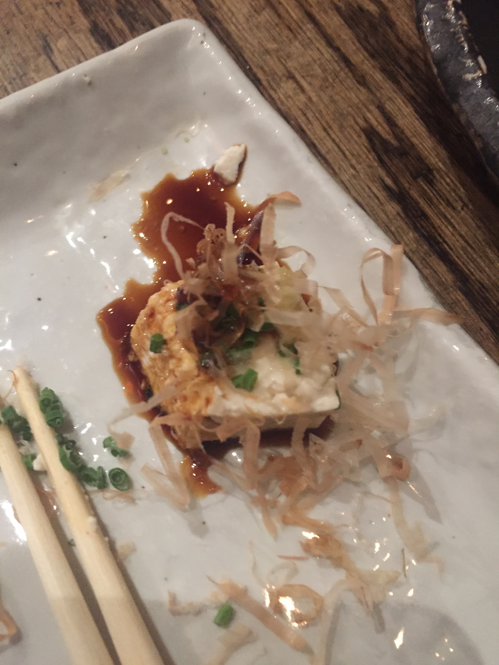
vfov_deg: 61.7
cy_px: 332
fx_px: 557
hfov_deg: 48.2
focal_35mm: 29
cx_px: 250
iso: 500
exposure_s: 1/15
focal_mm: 4.15
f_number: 2.2
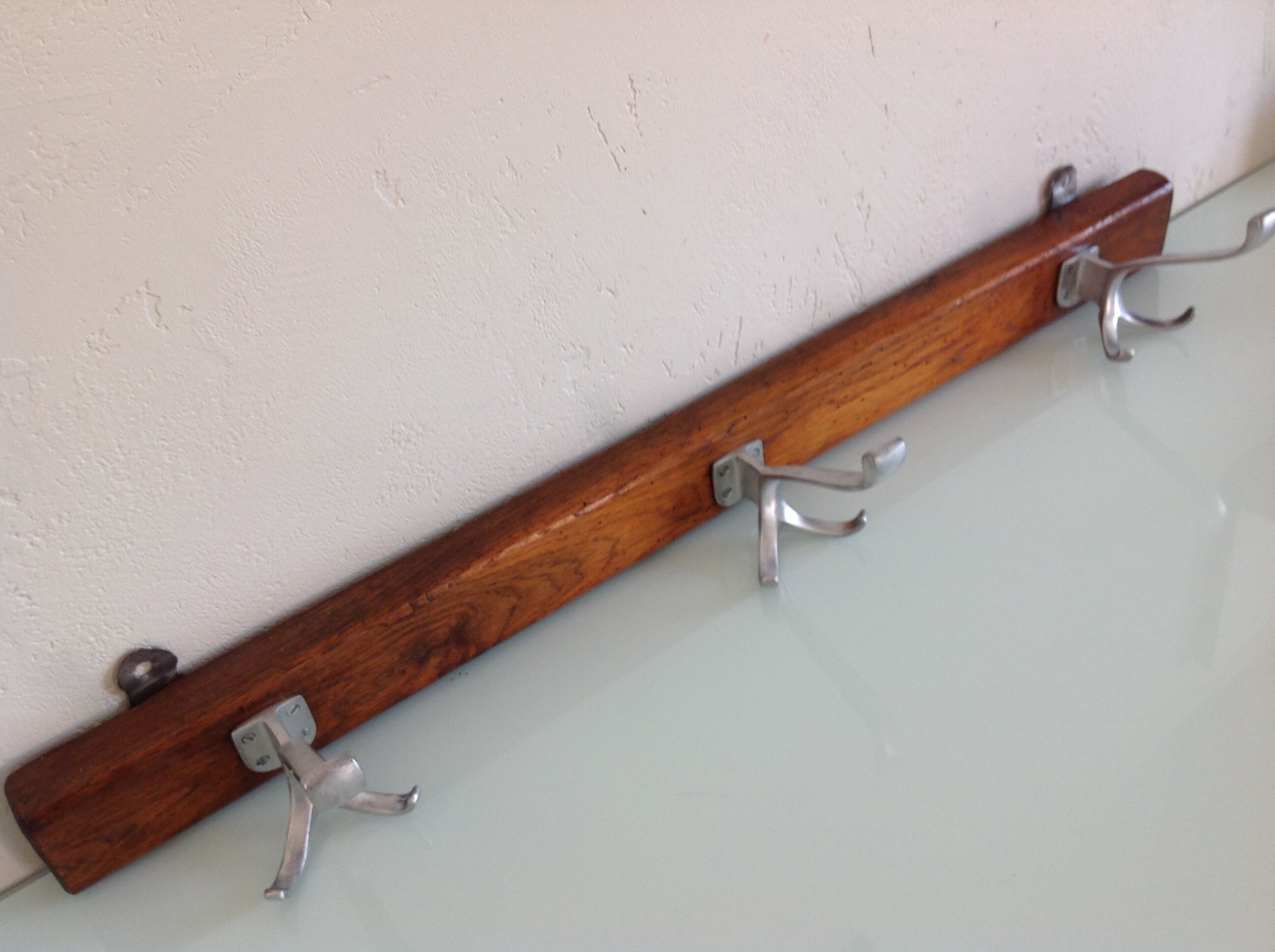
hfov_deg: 52.7
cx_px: 638
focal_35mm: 35
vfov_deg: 40.6
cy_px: 476
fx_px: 1287
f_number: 2.4
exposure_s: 1/20
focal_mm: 4.28
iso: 50
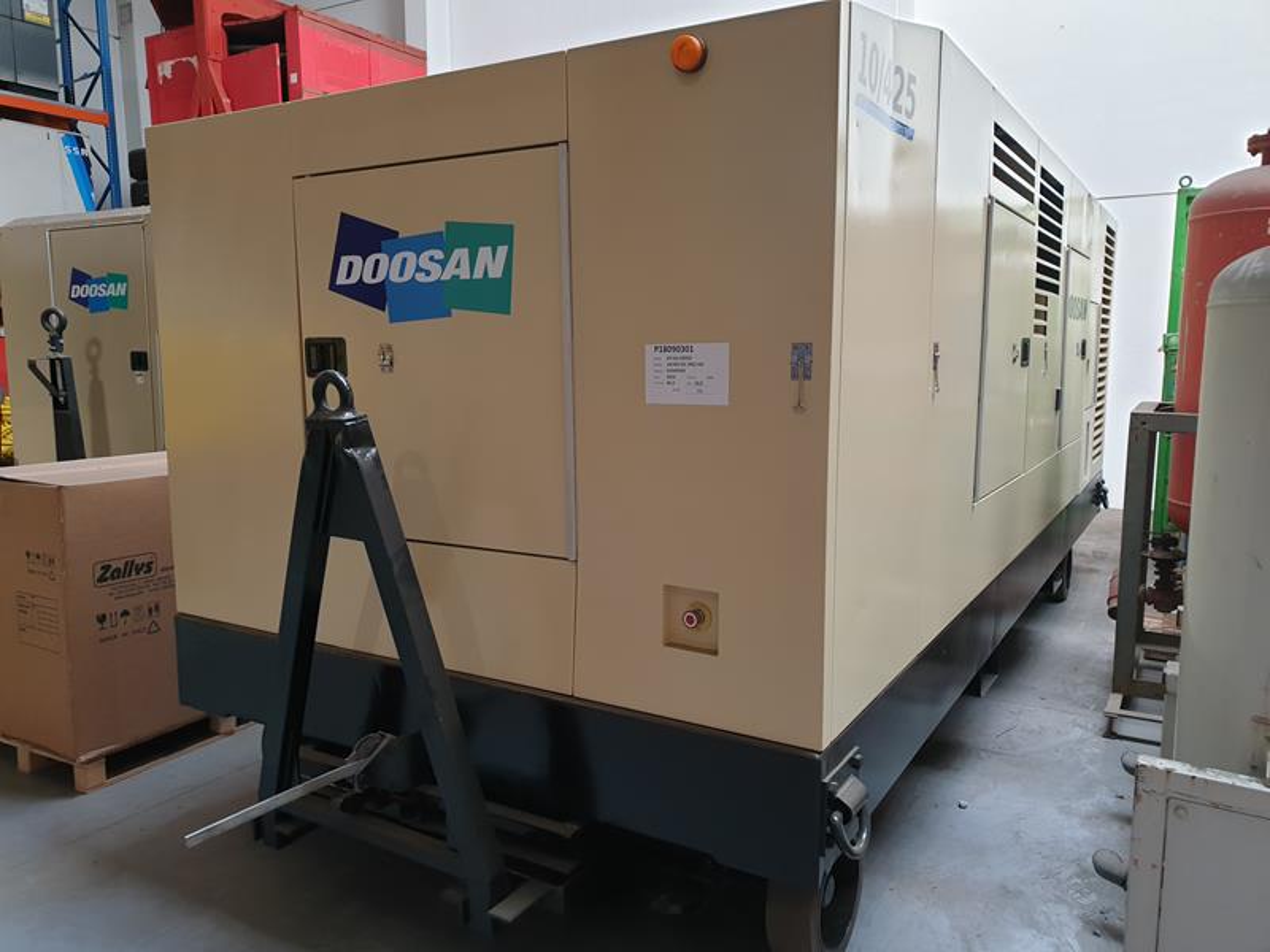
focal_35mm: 26
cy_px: 476
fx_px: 954
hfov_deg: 67.3
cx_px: 635
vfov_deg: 53.1
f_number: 2.4
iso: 125
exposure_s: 1/50
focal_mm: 4.3
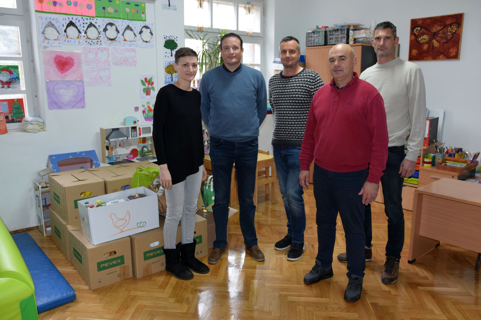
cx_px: 240
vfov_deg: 47.9
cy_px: 160
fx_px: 361
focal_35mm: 27
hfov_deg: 67.4
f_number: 3.2
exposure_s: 1/60
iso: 800
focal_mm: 18
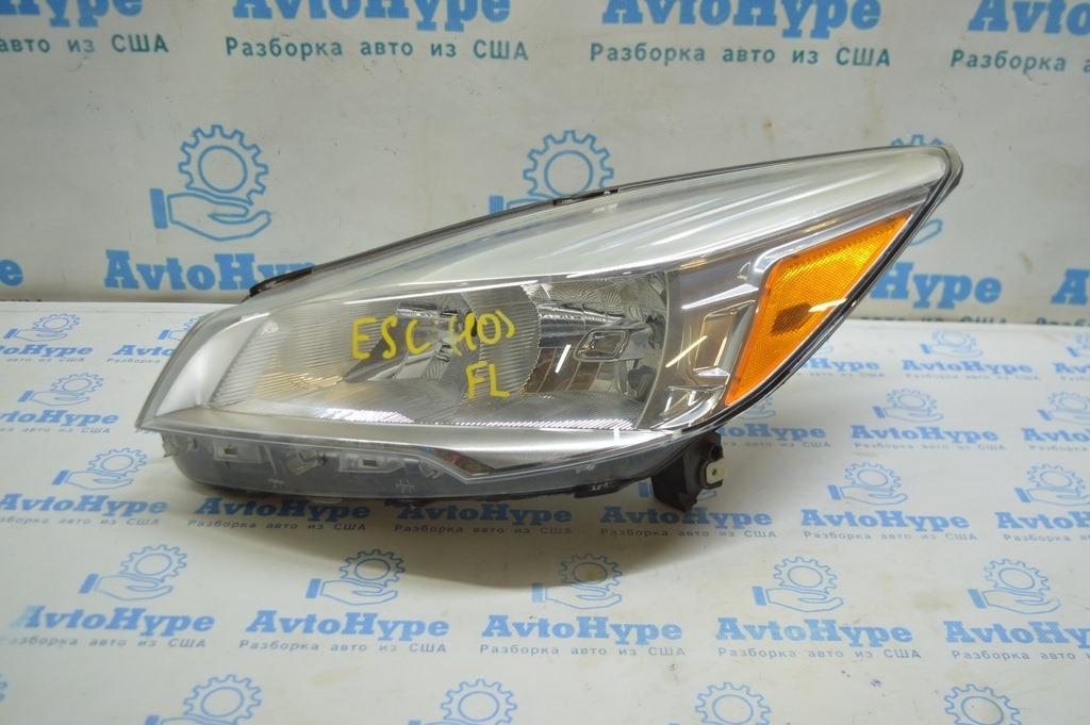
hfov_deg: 53.2
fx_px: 1089
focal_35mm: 36
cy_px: 362
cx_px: 545
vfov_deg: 36.8
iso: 400
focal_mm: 24
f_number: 4
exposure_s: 1/60
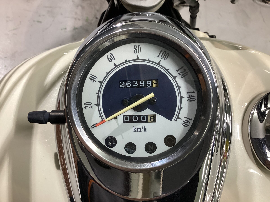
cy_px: 101
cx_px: 135
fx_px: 242
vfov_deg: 45.4
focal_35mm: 31
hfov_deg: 58.4
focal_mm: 3.3
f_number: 2.4
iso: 160
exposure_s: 1/60
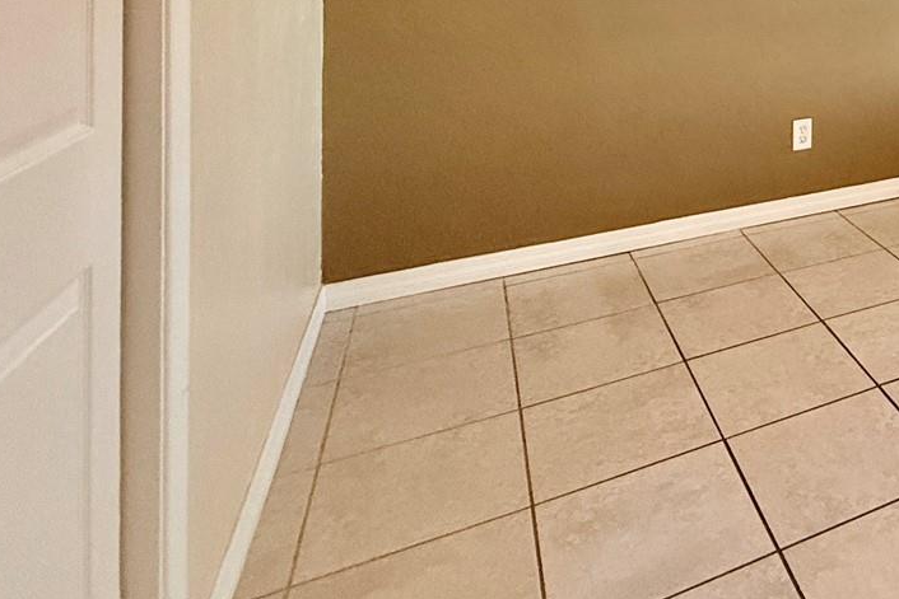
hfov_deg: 44.1
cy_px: -101
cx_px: 984
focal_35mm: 33
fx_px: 824
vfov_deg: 33.4
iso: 250
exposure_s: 1/60
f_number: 2.2
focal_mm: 2.22
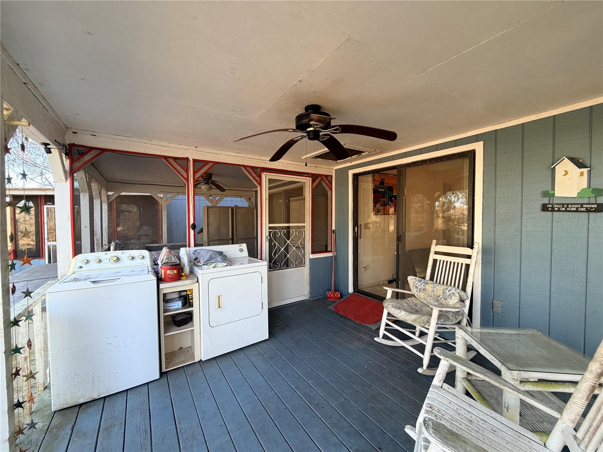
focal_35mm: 14
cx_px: 302
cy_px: 226
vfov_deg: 85.7
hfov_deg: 102.1
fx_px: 244
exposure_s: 1/121
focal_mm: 2.22
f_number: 2.2
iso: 125
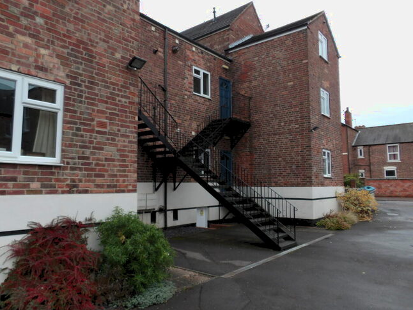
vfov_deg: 53.1
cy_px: 156
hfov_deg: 67.2
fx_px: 310
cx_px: 192
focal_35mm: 26
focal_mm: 4.3
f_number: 2.9
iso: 100
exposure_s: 1/152
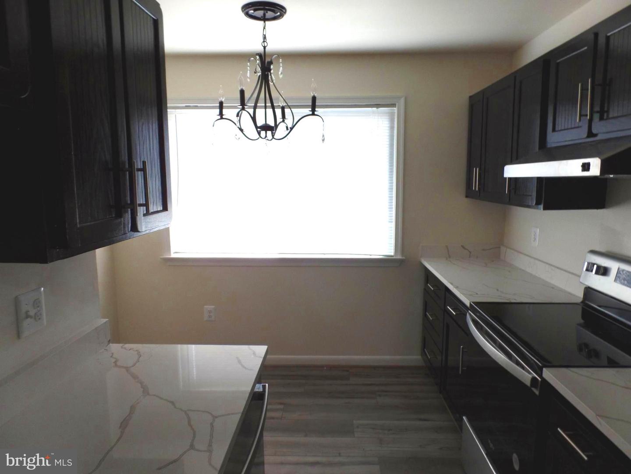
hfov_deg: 73.9
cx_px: 316
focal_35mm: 23
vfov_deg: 58.9
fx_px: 419
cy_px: 237
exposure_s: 1/30
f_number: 3.2
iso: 80
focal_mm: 4.1
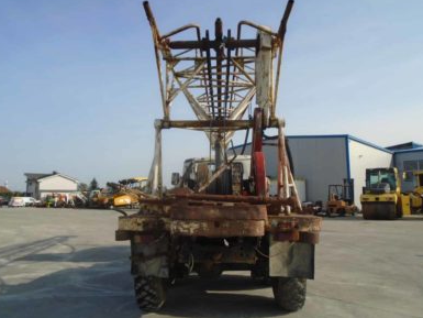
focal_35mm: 27
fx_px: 330
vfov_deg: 51.4
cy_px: 155
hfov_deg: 65.3
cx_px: 210
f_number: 8
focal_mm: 4.6
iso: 100
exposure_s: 1/200
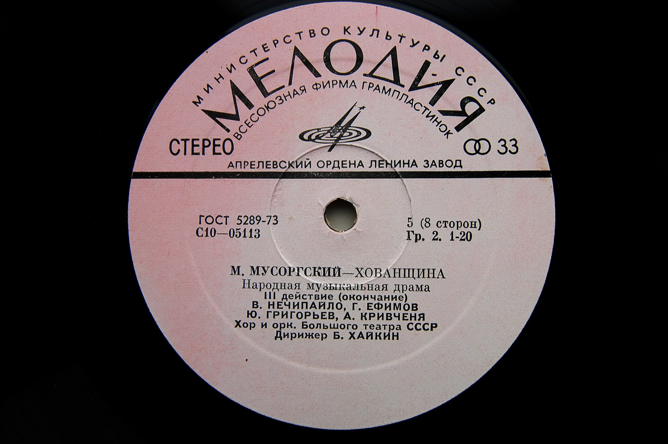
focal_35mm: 52
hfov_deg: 37.9
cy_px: 222
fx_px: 973
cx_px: 334
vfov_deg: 25.7
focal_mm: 35
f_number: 5
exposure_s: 1/90
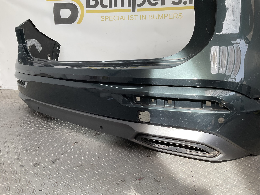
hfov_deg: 61.7
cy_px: 98
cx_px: 130
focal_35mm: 29
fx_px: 218
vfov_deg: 48.2
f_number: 1.8
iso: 16
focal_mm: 3
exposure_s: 1/195
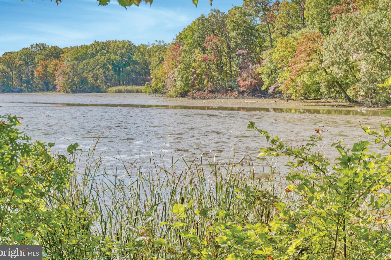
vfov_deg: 33.4
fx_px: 434
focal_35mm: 40
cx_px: 217
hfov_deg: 48.4
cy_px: 112
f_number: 7.1
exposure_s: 1/5000
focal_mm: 35
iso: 640
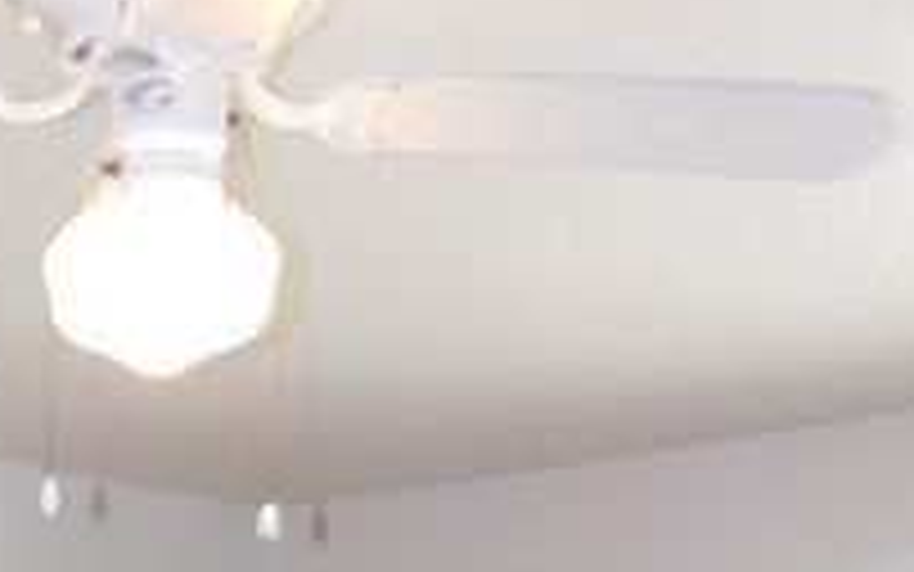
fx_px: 3065
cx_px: -68
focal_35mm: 123
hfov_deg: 16.5
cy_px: 1261
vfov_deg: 9.7
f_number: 3
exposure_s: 1/30
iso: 125
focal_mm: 4
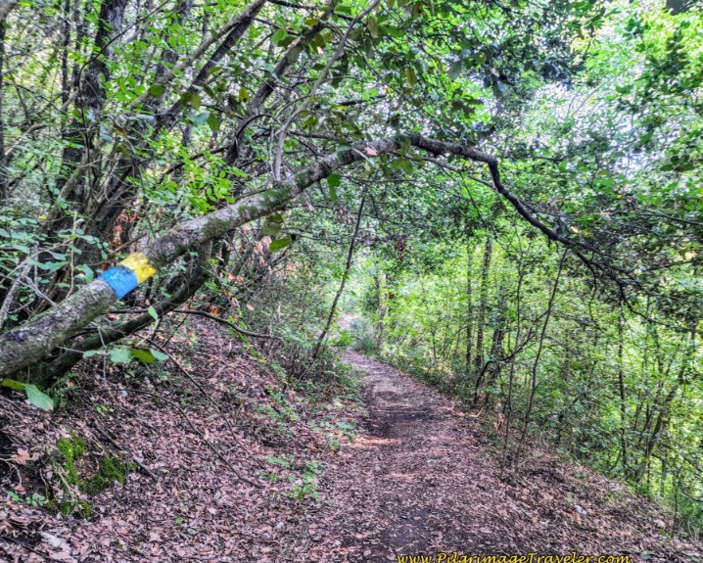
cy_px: 282
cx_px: 365
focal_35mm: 25
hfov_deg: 68.1
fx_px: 520
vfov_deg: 56.8
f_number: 1.8
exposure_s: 1/60
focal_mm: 6.4
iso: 640
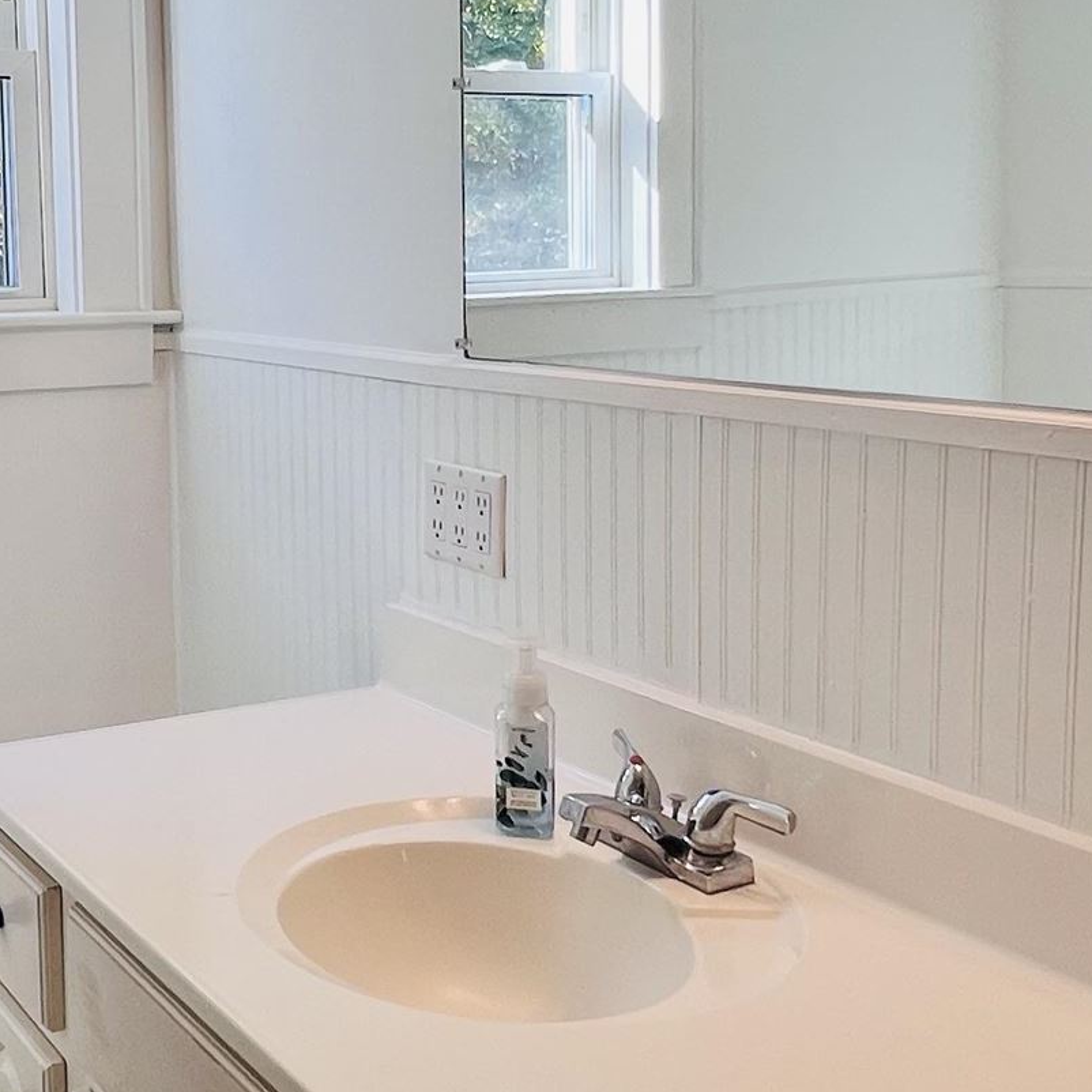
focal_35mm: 44
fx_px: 1570
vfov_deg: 38.2
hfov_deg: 37.9
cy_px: 451
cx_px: 369
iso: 40
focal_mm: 1.57
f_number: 1.8
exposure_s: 1/120
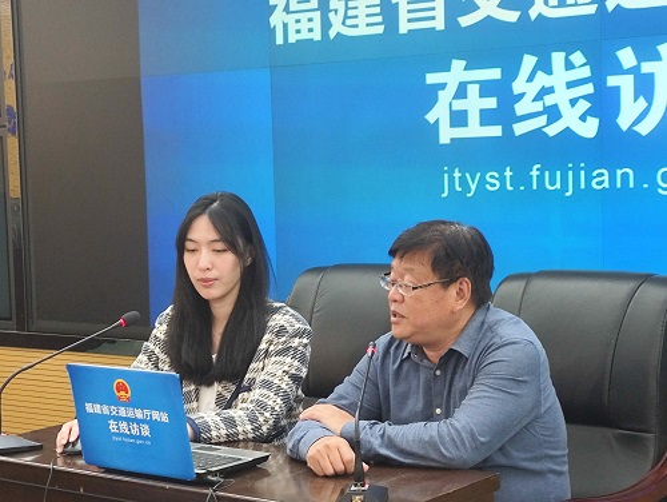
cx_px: 334
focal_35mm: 50
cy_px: 251
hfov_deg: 38.2
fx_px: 964
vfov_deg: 29.2
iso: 1021
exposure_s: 1/33.3
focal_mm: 7.1
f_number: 1.9
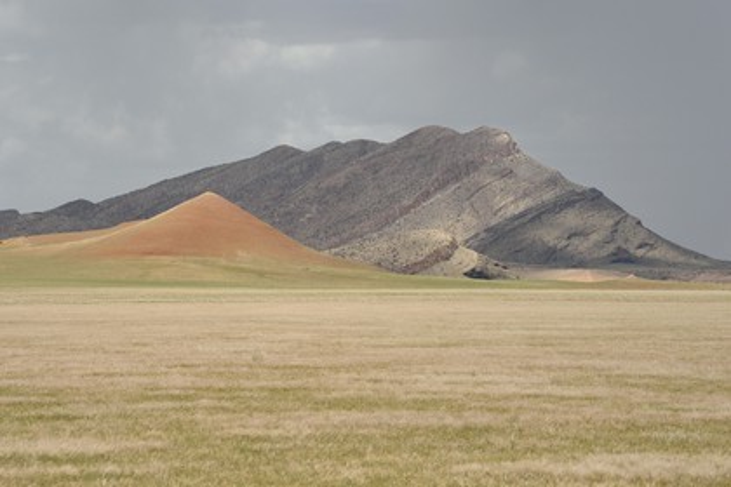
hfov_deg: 12.8
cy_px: 244
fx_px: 3249
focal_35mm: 160
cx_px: 366
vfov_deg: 8.6
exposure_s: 1/5000
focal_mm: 160
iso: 800
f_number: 6.3
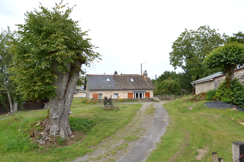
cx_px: 122
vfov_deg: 47.9
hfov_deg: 67.4
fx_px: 183
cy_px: 81
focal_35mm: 27
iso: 100
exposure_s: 1/200
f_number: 6.3
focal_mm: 18
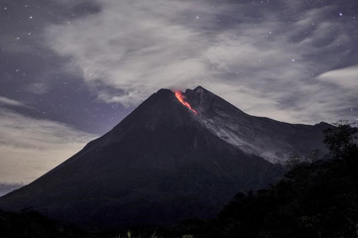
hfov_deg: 27.0
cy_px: 119
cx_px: 179
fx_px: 745
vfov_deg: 18.1
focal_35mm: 75
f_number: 1.8
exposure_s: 30
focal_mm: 50
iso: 250
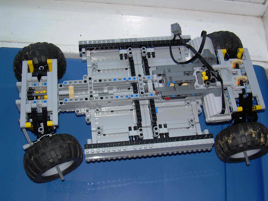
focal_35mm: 47
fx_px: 364
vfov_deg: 30.9
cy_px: 100
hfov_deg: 40.4
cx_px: 134
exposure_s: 1/60
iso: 50
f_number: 3
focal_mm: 7.7
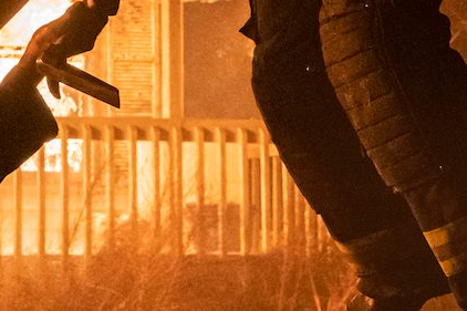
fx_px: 2580
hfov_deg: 10.3
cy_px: -123
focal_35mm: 199
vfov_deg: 6.8
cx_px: 64
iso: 6400
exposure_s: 1/500
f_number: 8
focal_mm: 56
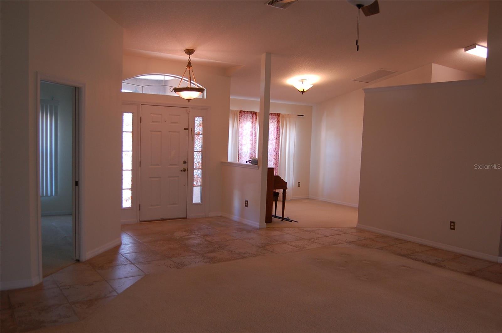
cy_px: 166
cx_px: 251
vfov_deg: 43.4
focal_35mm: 30
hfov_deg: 62.0
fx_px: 417
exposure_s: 1/50
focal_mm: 20
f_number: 3.8
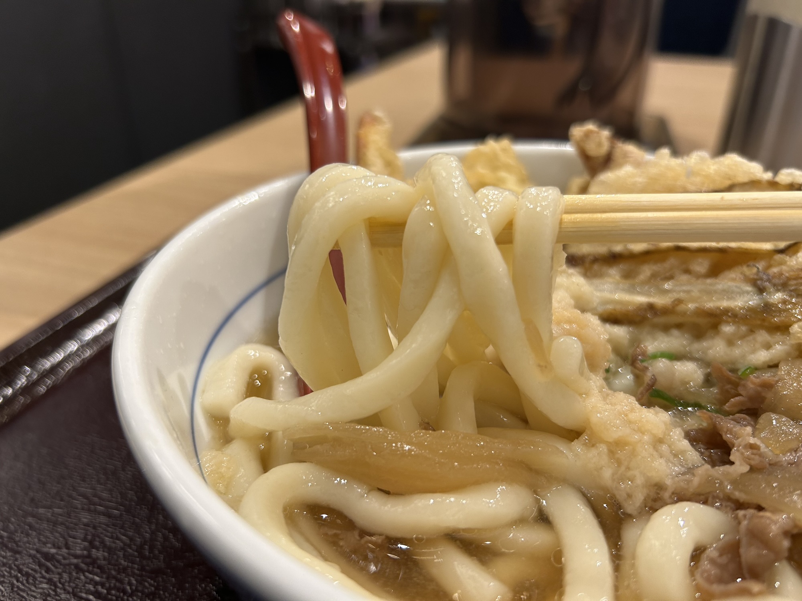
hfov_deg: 67.3
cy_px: 300
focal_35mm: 26
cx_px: 401
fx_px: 602
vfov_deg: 53.1
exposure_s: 1/50
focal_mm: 5.7
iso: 80
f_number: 1.5
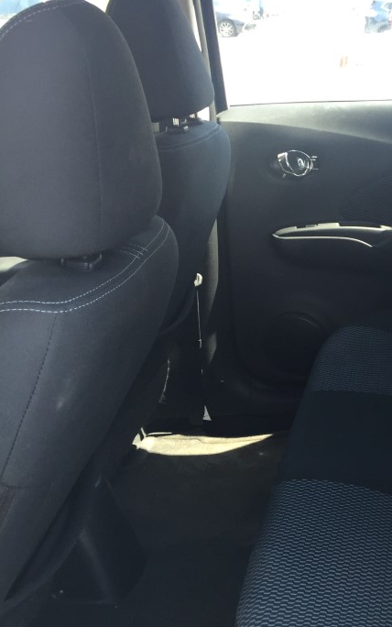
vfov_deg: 43.5
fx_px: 786
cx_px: 465
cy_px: 315
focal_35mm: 46
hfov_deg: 25.3
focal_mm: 4.15
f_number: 2.2
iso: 50
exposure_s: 1/120
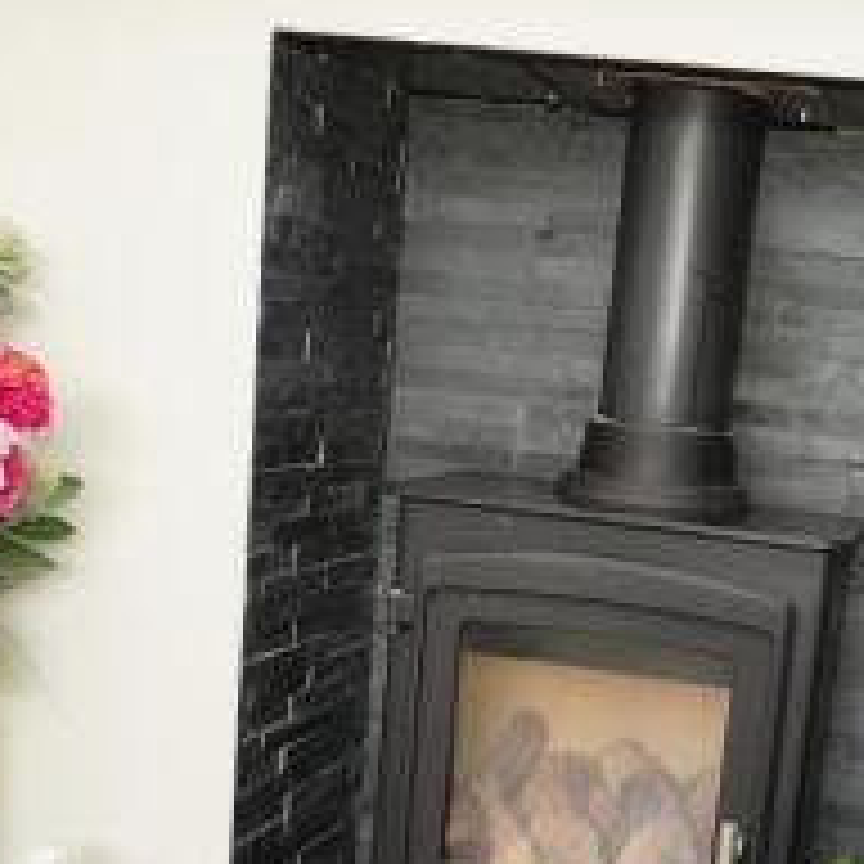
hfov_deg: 29.6
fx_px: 1610
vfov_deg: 29.3
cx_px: 652
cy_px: 695
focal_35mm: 57
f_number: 4
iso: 640
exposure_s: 1/60
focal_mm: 18
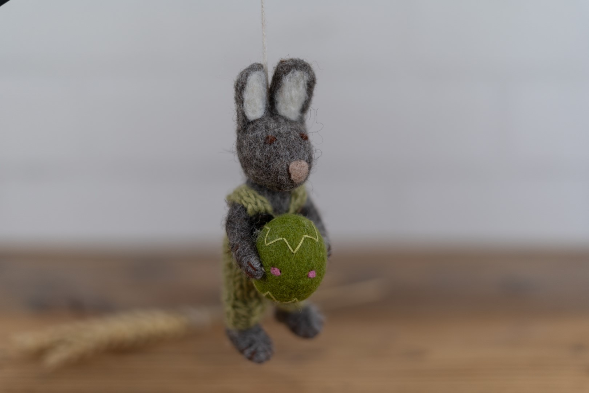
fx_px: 818
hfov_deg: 39.6
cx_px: 294
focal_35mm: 50
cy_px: 196
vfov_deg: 27.0
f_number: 1.8
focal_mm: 50
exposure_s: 1/200
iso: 200
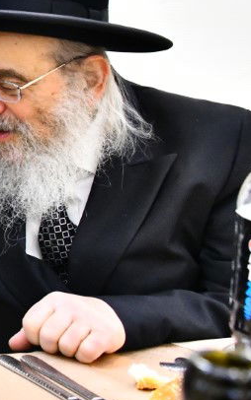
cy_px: 106
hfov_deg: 13.0
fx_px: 886
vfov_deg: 25.3
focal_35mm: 81
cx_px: -315
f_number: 5.6
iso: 5000
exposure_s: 1/125
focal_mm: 28
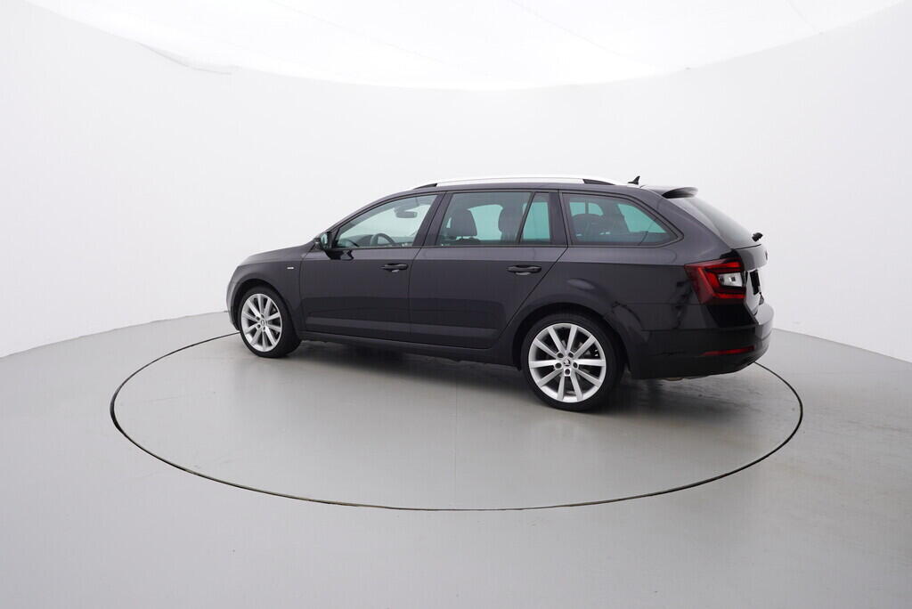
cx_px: 456
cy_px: 304
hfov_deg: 77.3
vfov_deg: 56.2
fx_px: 570
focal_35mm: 22
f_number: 5
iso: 200
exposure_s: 1/80
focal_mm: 15
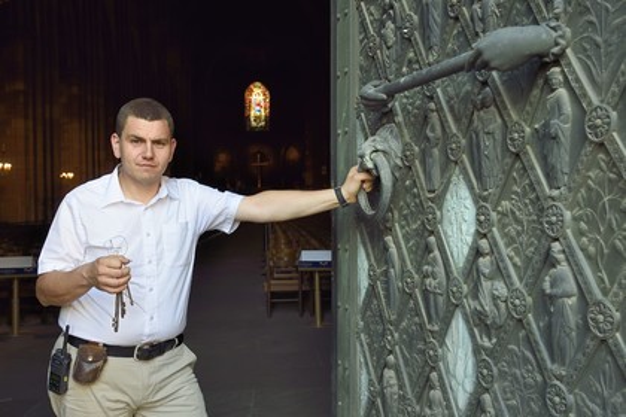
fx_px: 730
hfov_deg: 46.4
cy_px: 208
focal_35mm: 42
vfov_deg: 31.9
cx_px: 313
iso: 1600
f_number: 8
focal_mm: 42
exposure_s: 1/160
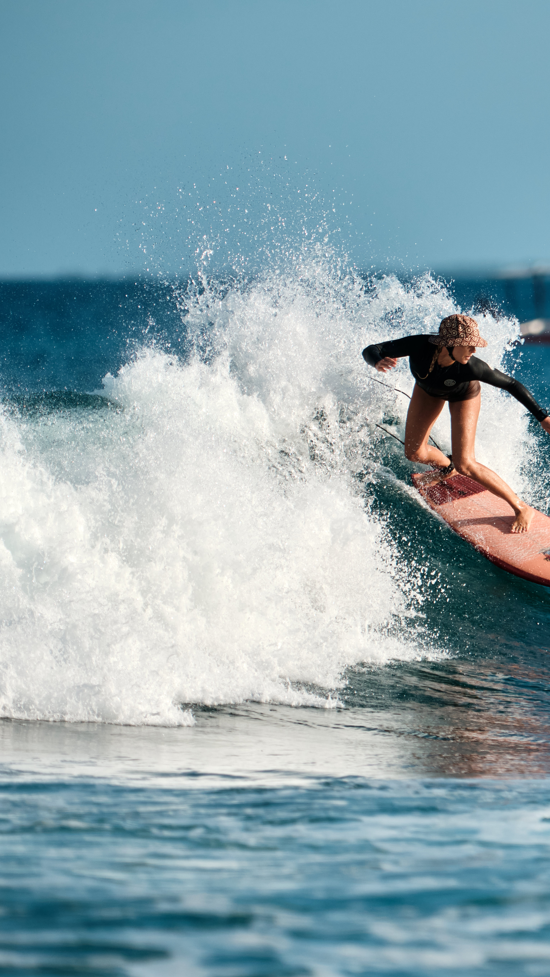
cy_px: 488
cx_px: 658
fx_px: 17134
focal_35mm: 661
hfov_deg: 1.8
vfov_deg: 3.3
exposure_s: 1/5000
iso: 250
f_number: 2.8
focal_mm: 280
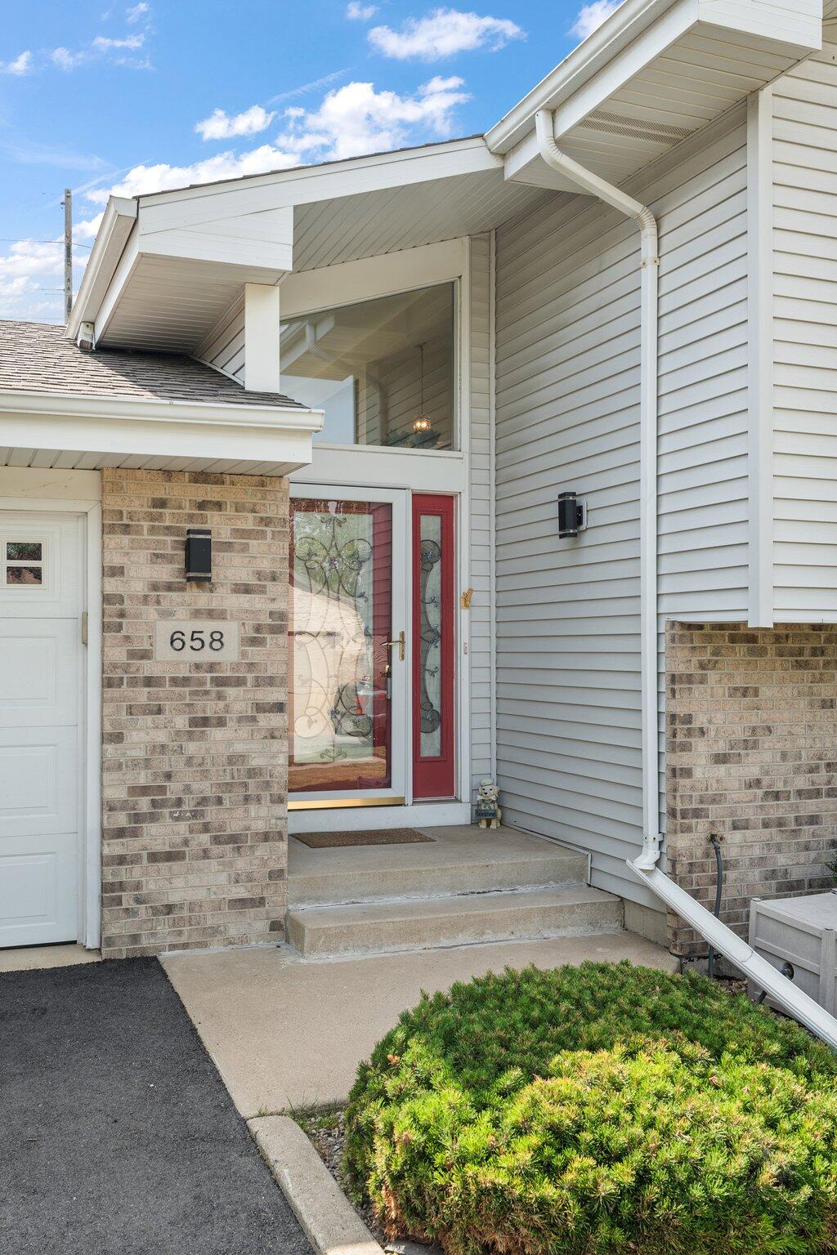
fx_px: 1081
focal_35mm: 31
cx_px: 418
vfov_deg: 60.3
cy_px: 628
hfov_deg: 42.3
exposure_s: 1/100
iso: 400
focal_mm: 21.2
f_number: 8
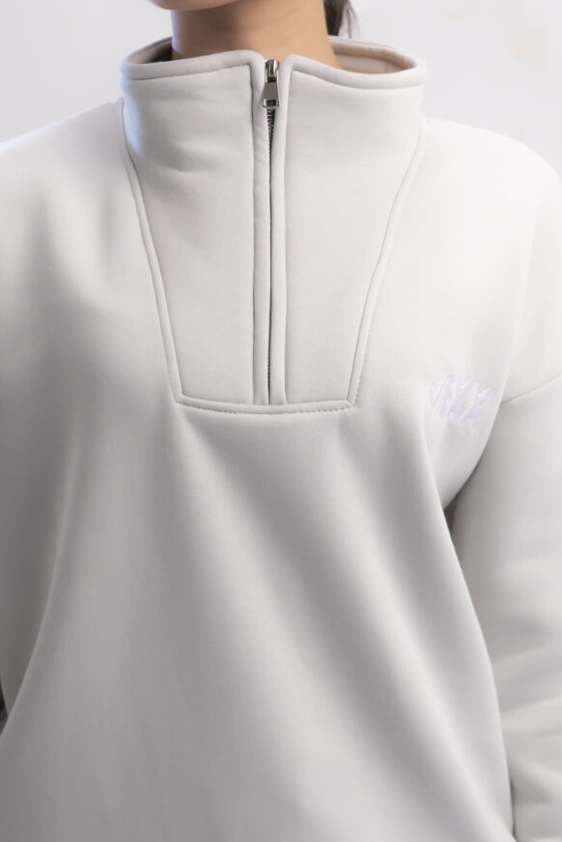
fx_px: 2412
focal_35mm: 103
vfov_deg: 19.8
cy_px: 286
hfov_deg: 13.3
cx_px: 221
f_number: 3.2
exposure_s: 1/250
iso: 100
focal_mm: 35
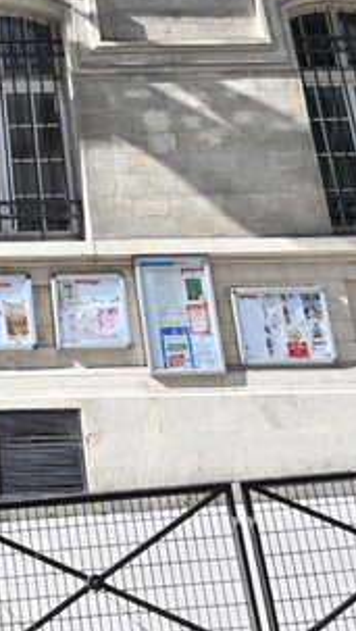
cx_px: -169
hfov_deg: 18.5
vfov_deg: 31.8
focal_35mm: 58
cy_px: -67
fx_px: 971
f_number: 3.2
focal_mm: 14
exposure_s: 1/400
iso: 64
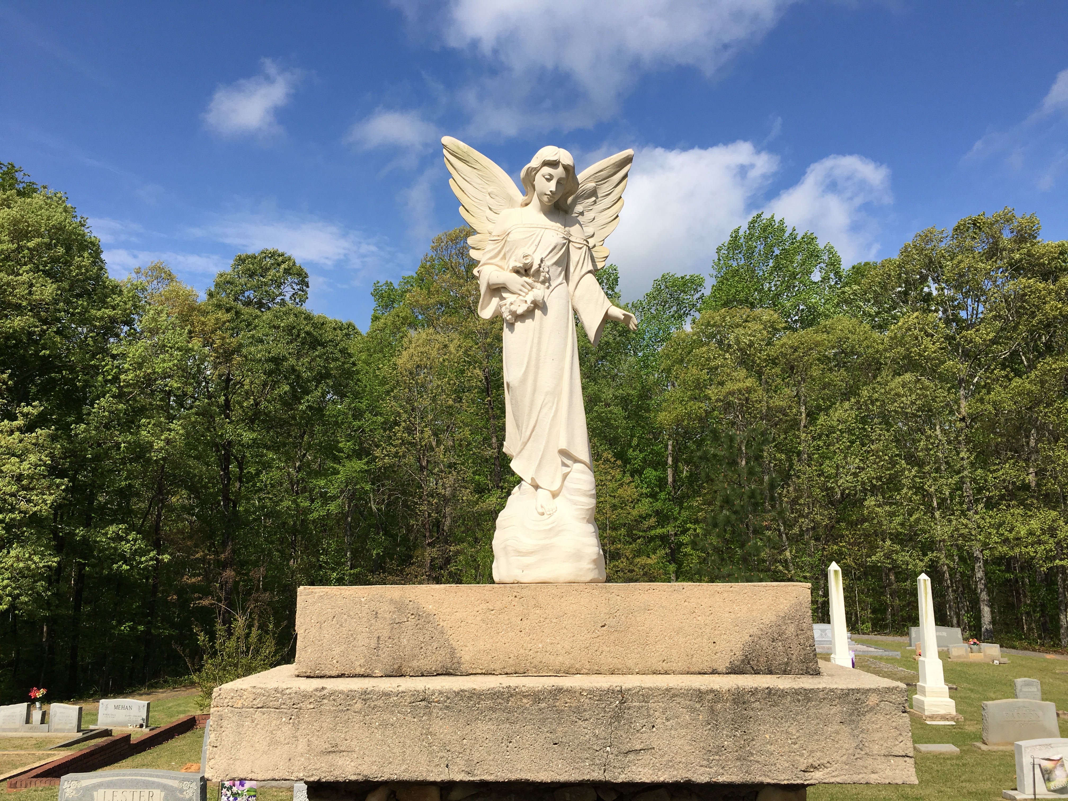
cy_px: 400
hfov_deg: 61.7
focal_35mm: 29
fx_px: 895
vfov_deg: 48.2
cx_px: 534
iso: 25
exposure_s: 1/2262
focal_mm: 4.15
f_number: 2.2
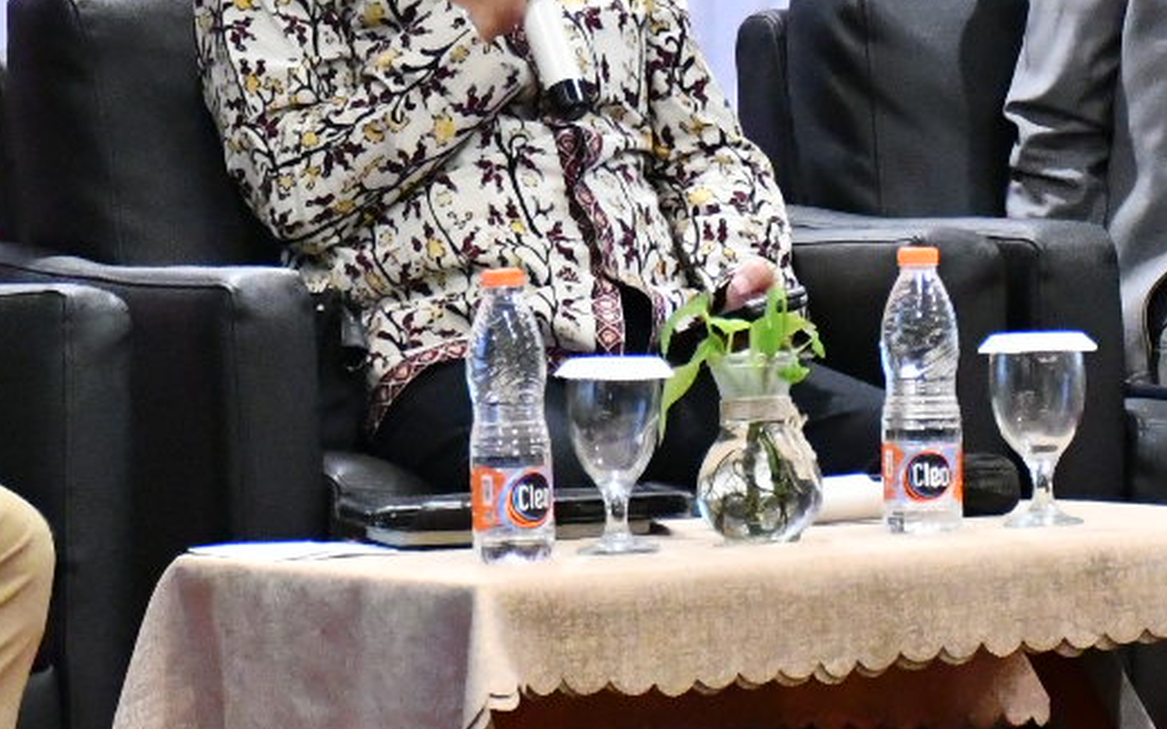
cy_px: -2
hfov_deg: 7.1
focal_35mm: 296
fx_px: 9411
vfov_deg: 4.4
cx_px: 818
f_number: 5
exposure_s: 1/80
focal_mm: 62
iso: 10000
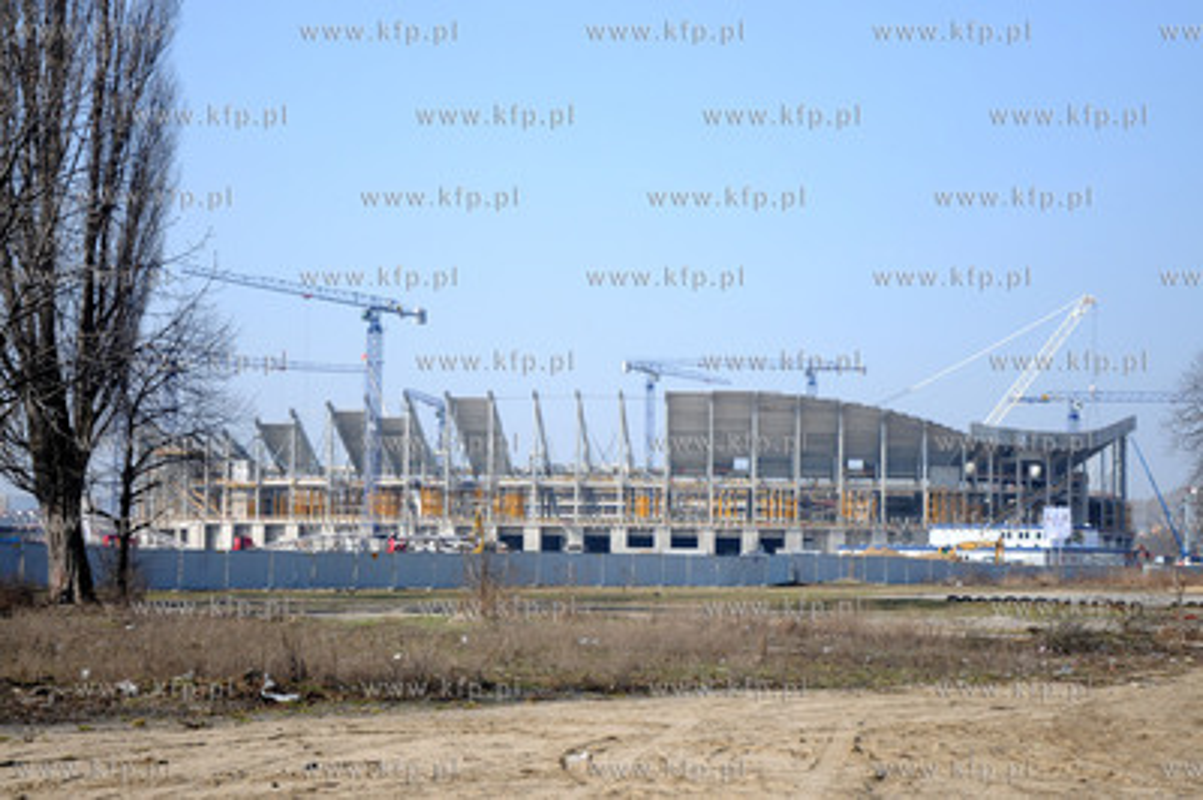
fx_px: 2204
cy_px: 400
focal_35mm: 66
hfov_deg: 30.5
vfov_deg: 20.6
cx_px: 602
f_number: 4.2
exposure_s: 1/2000
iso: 400
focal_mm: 44
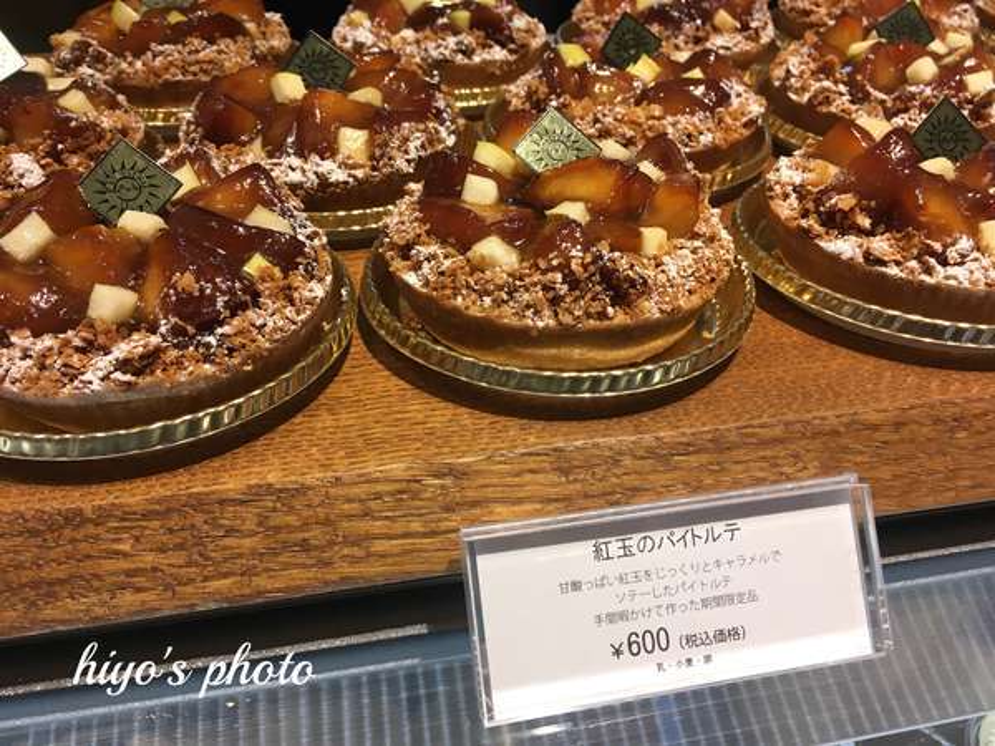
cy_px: 373
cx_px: 498
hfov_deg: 61.7
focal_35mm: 29
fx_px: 834
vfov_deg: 48.2
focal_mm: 4.15
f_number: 2.2
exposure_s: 1/40
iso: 25
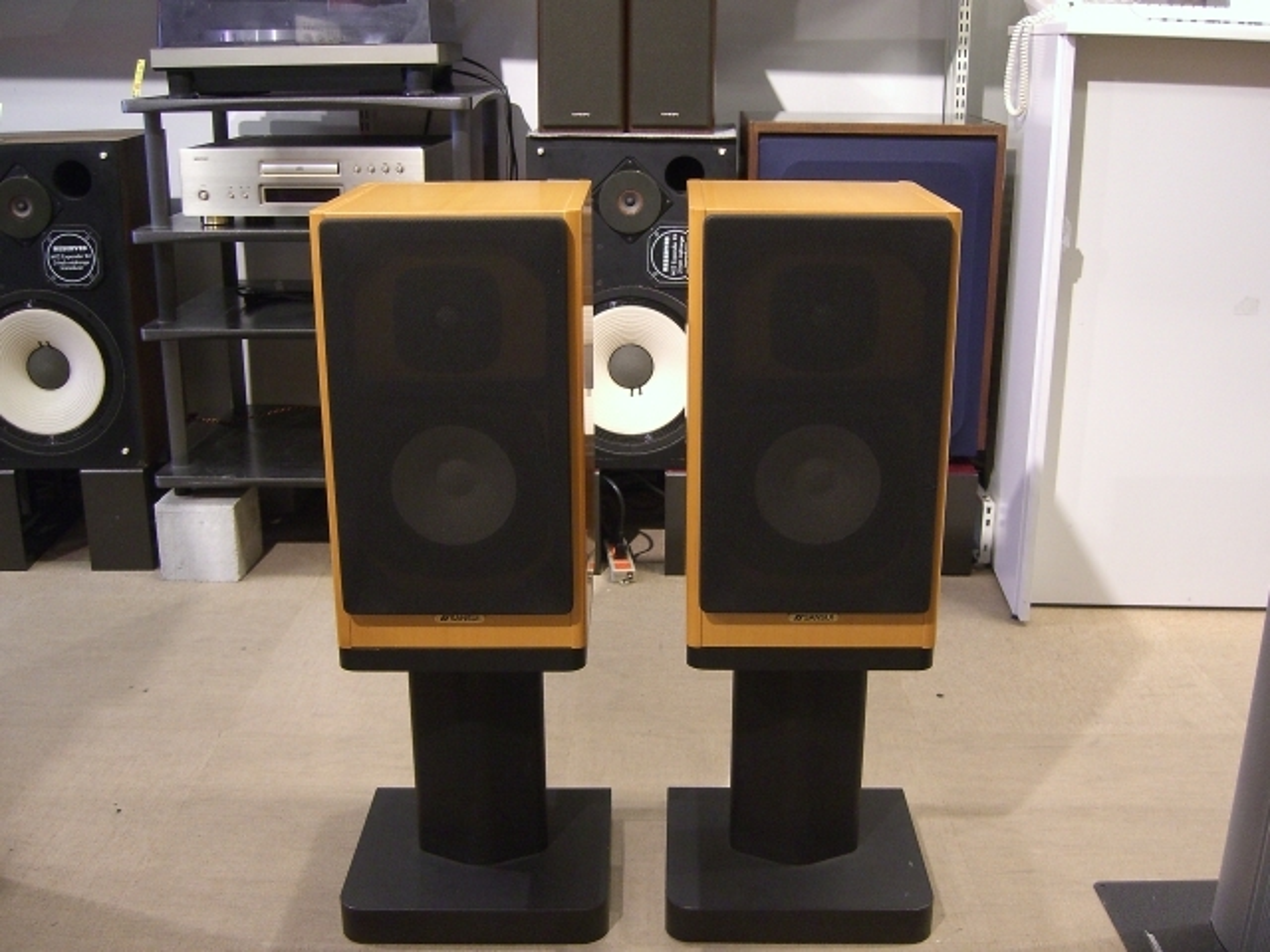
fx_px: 1394
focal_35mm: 38
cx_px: 635
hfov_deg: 49.0
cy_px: 476
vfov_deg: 37.7
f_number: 2.8
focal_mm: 7.9
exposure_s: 1/15
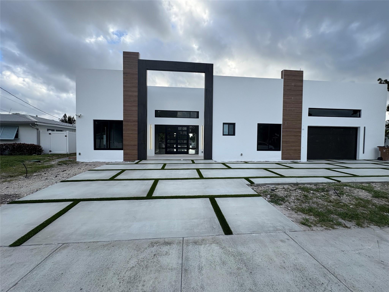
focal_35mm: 14
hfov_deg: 102.1
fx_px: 157
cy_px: 146
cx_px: 194
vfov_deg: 85.7
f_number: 2.2
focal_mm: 2.22
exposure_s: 1/582
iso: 40
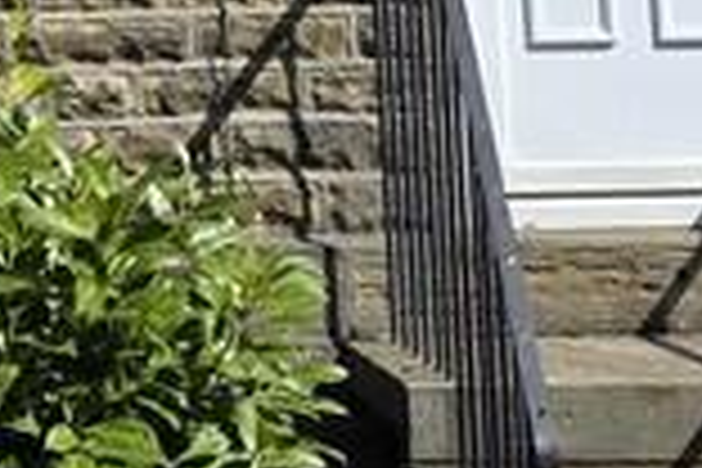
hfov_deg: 12.9
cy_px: -734
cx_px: 0
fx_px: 3061
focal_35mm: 157
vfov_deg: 8.0
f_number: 1.7
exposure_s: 1/5778
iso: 80
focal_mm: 6.3
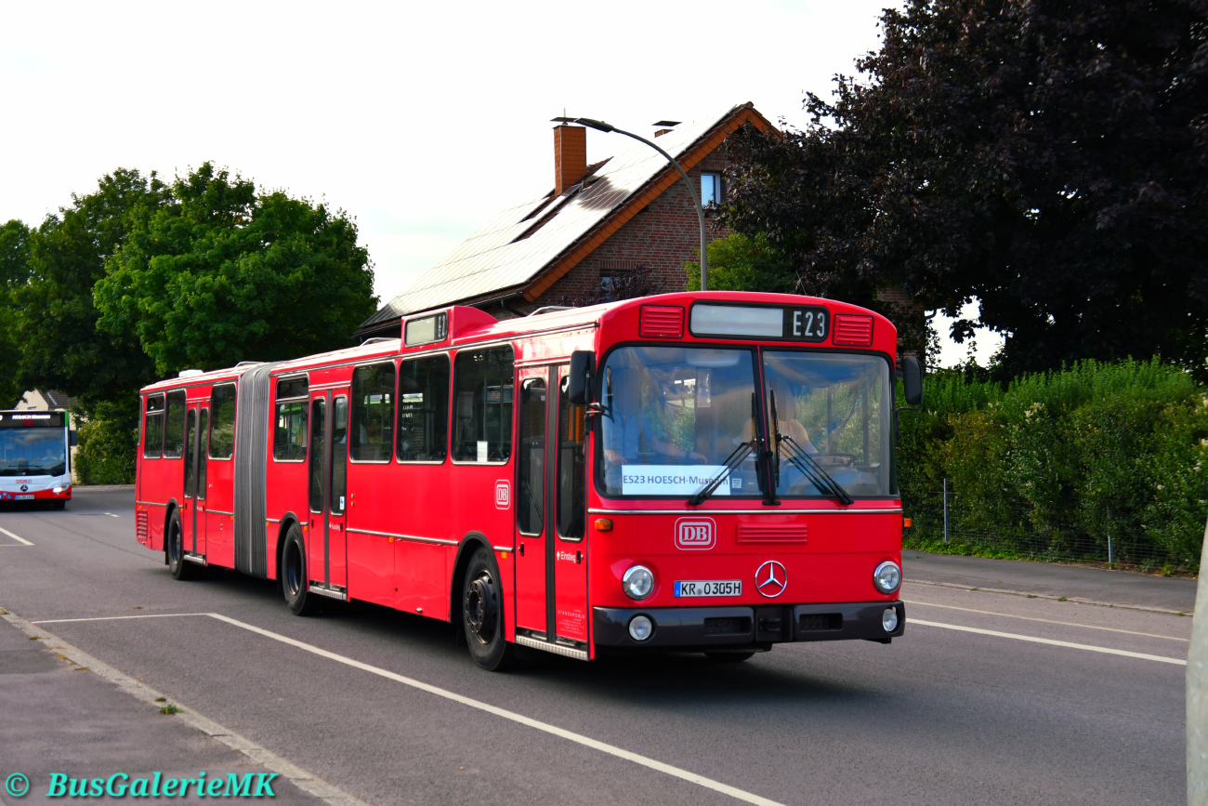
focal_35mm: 52
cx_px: 604
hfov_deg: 38.2
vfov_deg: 26.0
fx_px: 1745
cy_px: 403
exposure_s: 1/1250
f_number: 5
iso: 400
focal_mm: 35
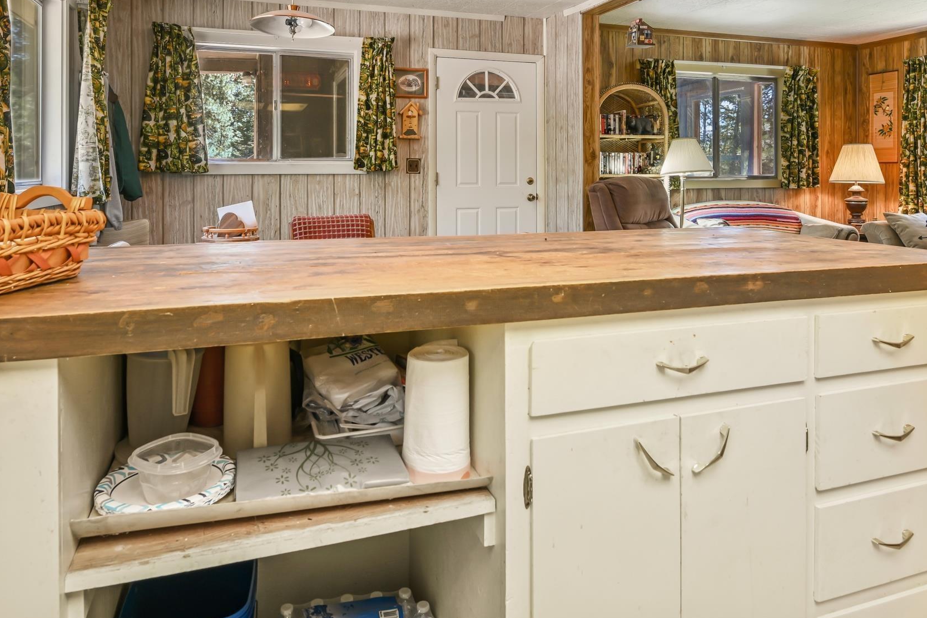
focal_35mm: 24
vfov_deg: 51.4
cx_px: 462
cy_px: 172
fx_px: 618
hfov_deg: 73.7
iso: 200
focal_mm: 16
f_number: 8
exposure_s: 1/2
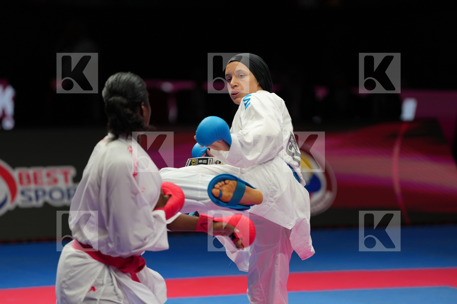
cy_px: 152
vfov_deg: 7.0
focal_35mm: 197
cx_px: 228
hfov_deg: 10.4
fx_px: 2500
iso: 400
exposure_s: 1/1000
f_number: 2.8
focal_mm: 197
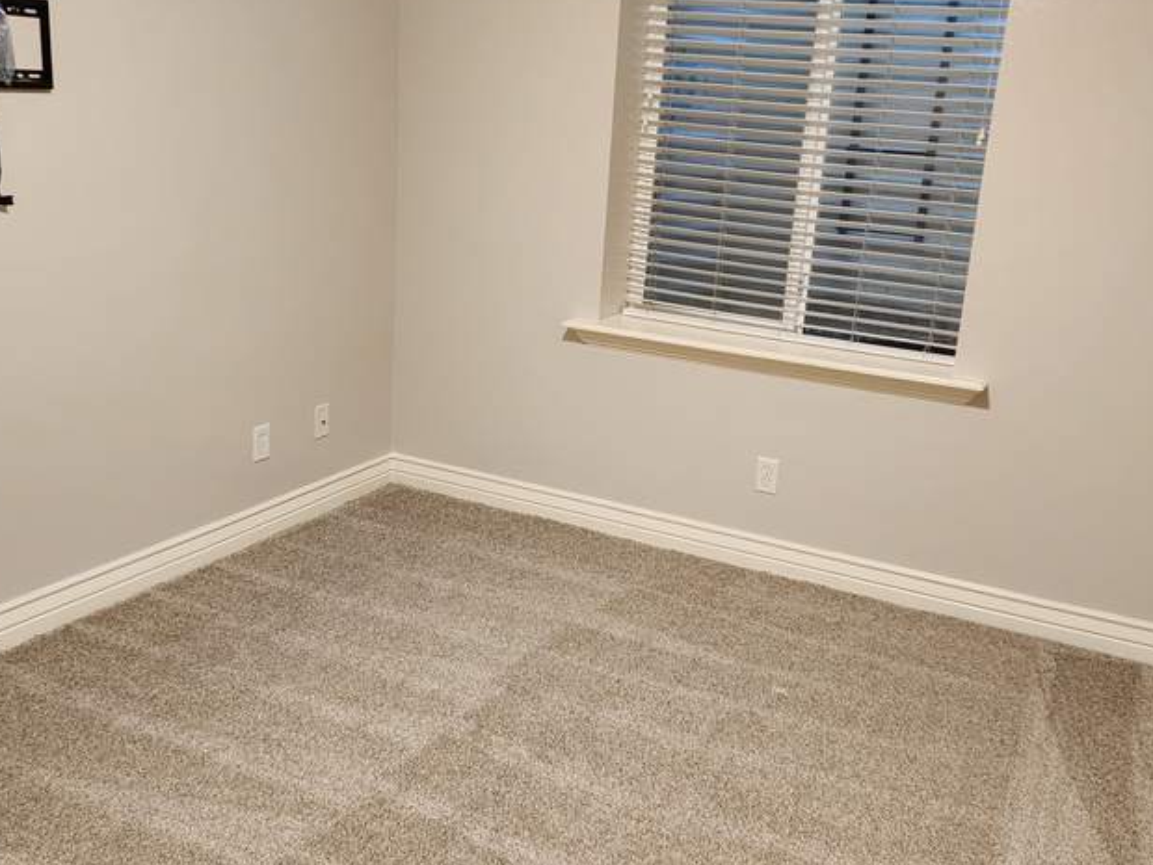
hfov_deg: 49.0
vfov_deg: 37.7
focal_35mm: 38
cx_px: 597
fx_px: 1266
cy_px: 420
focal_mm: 6.4
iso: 1000
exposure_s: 1/120
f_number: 1.8
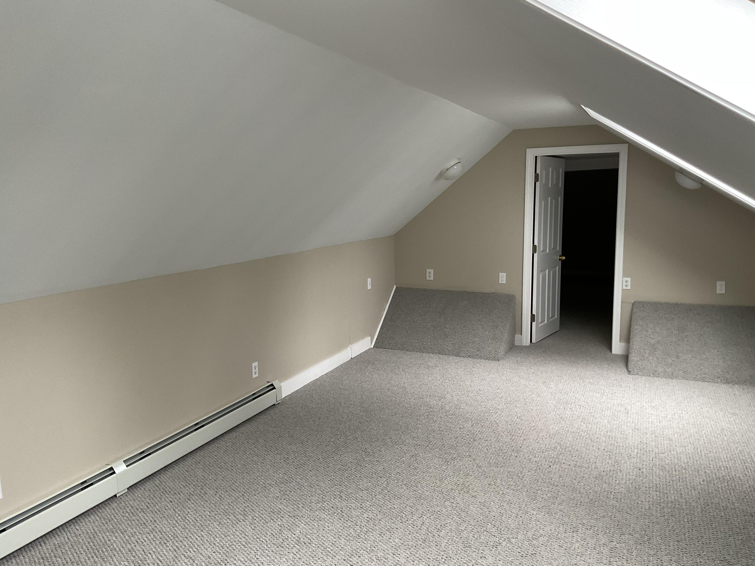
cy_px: 283
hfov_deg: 61.7
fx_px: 633
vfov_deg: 48.2
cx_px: 378
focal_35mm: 29
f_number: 1.8
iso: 80
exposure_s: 1/60
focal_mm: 3
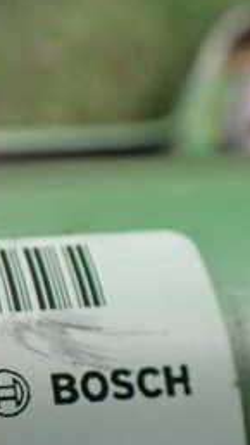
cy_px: 379
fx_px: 896
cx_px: -166
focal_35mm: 76
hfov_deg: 14.4
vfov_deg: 27.1
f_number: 2.3
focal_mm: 5.4
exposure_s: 1/60
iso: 800
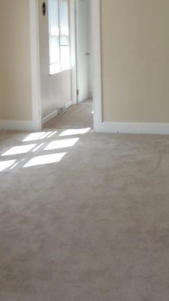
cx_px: 56
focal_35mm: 68
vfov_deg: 30.1
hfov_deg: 17.7
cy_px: 52
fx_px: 543
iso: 64
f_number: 2.9
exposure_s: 1/40
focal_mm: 4.3
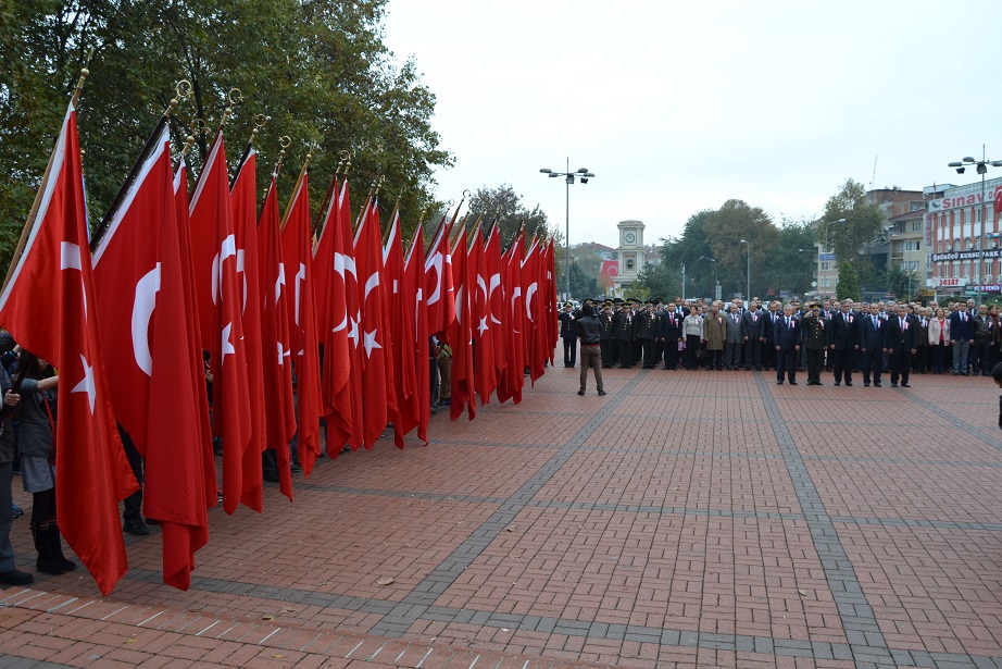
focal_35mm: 27
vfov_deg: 47.9
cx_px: 501
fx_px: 752
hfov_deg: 67.4
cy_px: 334
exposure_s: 1/125
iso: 220
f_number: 5.6
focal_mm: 18
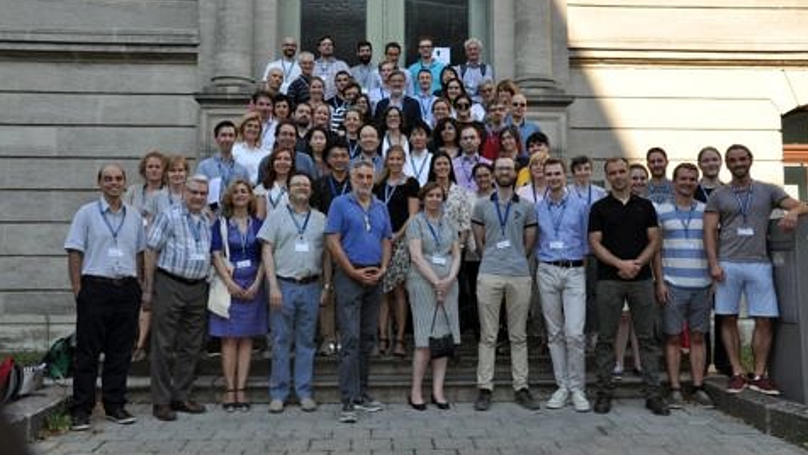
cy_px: 185
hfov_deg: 52.8
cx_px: 404
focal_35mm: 38
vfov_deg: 31.1
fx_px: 814
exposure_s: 1/200
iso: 800
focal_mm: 24
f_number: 14
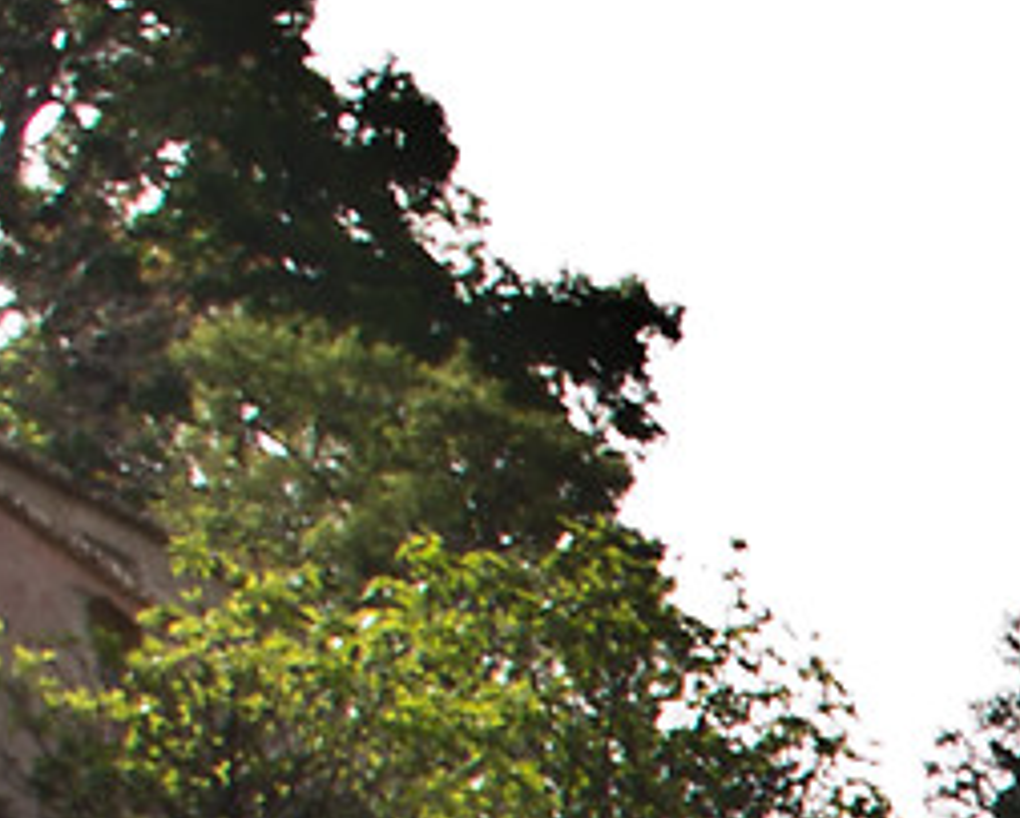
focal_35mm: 213
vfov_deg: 6.2
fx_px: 6438
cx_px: 3524
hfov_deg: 7.4
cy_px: 3089
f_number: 11
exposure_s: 1/60
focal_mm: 16
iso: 200
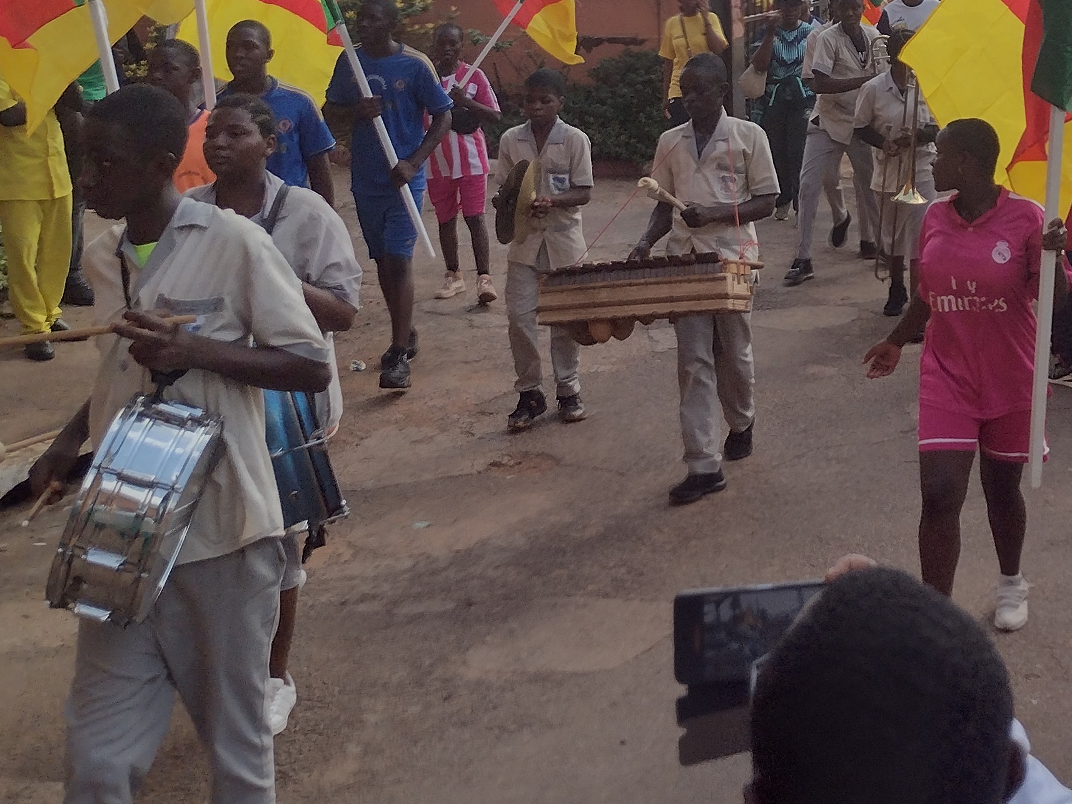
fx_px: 1951
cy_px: 129
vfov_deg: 22.9
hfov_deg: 29.7
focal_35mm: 63
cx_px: 927
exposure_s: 1/1882
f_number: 1.7
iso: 100
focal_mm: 4.71
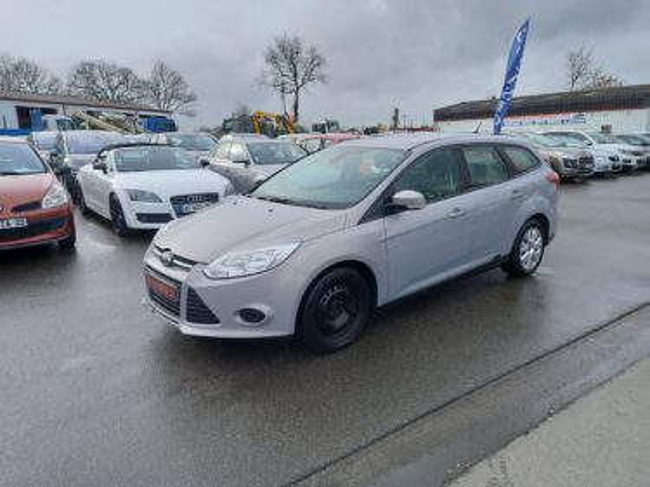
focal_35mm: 25
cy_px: 244
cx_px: 325
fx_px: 469
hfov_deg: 69.4
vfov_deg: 54.9
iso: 25
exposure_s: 1/209
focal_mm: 4.6
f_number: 2
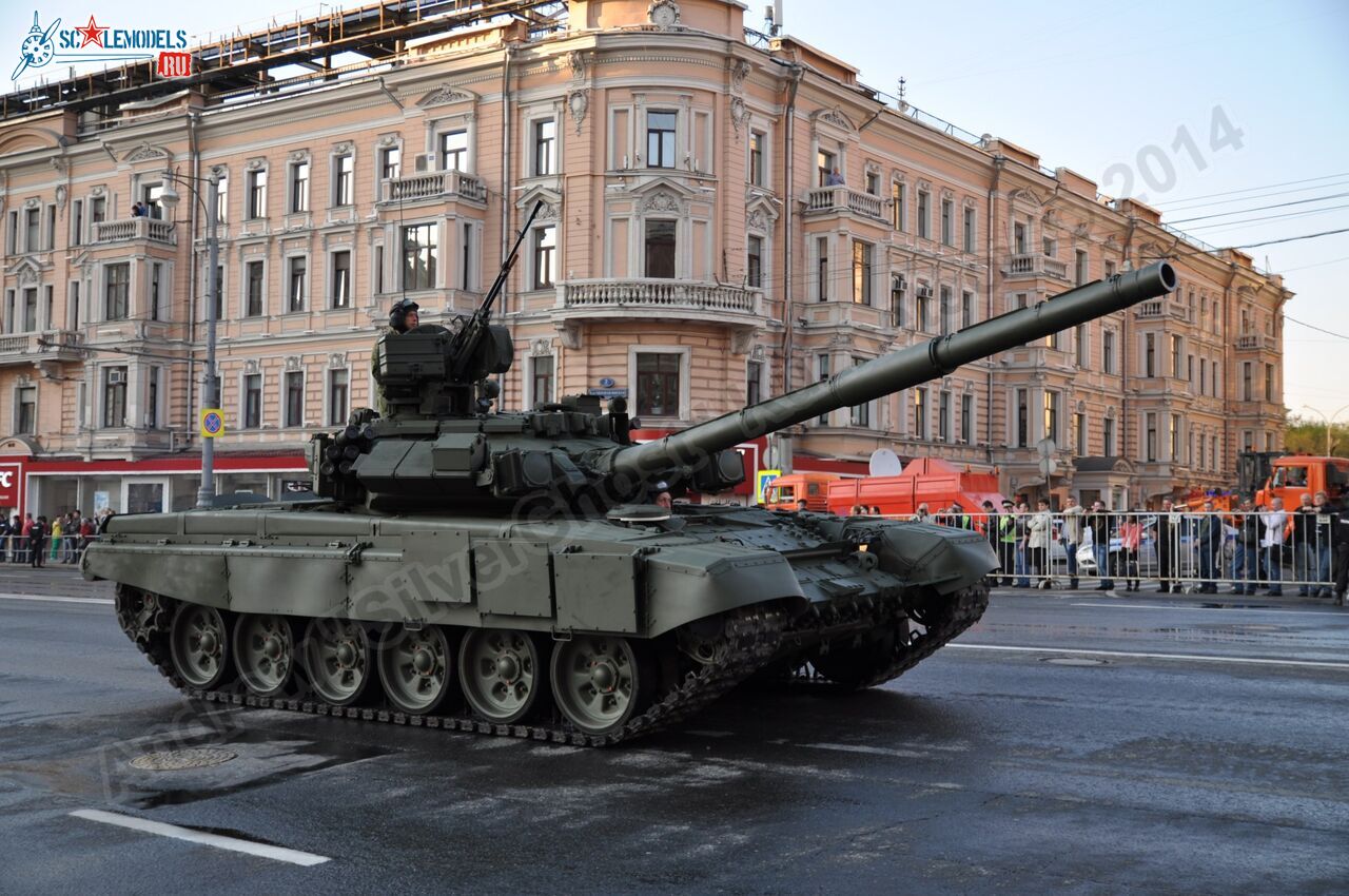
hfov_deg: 46.5
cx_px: 674
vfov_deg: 31.8
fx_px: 1572
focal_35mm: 42
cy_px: 448
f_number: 2.8
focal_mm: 28
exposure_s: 1/320
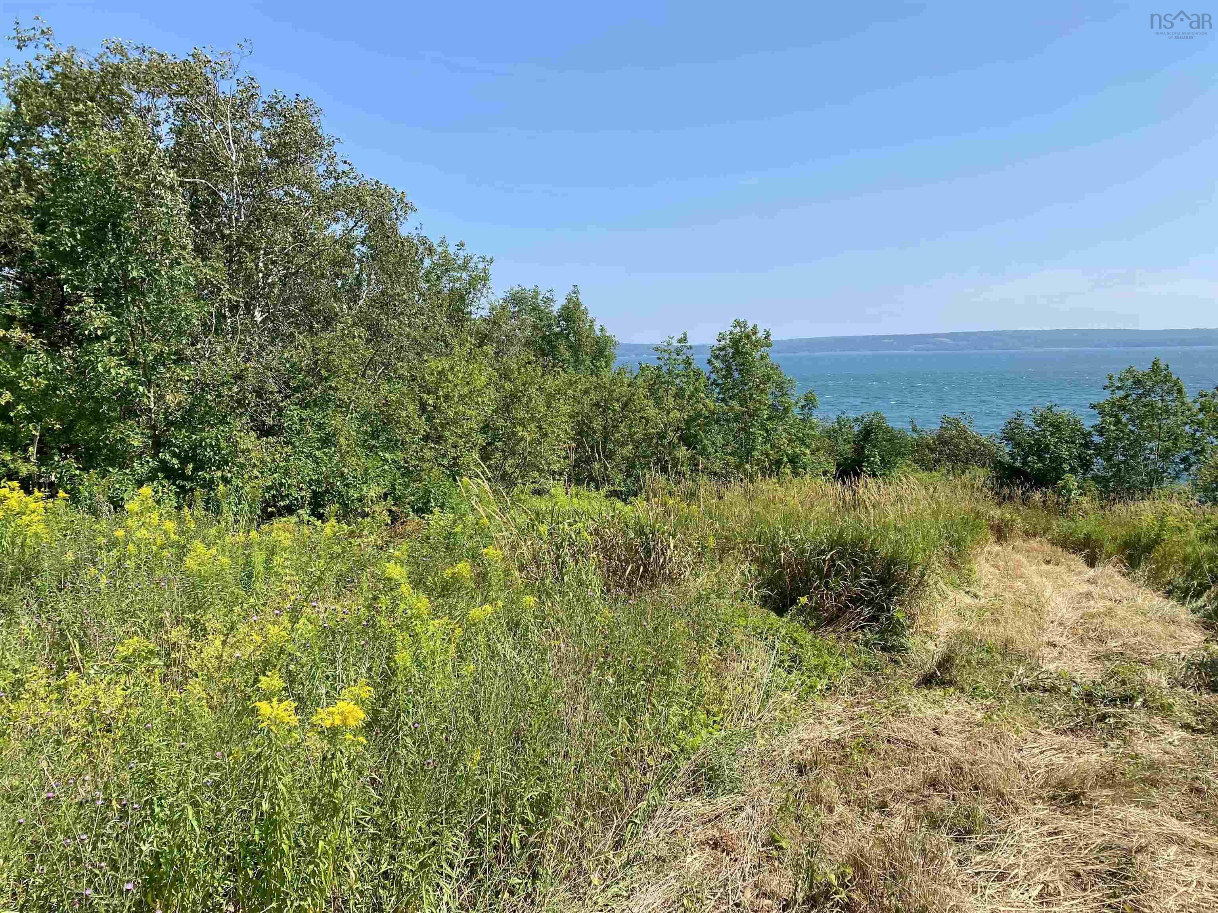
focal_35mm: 26
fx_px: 915
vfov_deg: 53.1
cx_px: 609
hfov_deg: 67.3
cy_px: 456
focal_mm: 4.25
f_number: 1.8
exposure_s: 1/2463
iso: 32
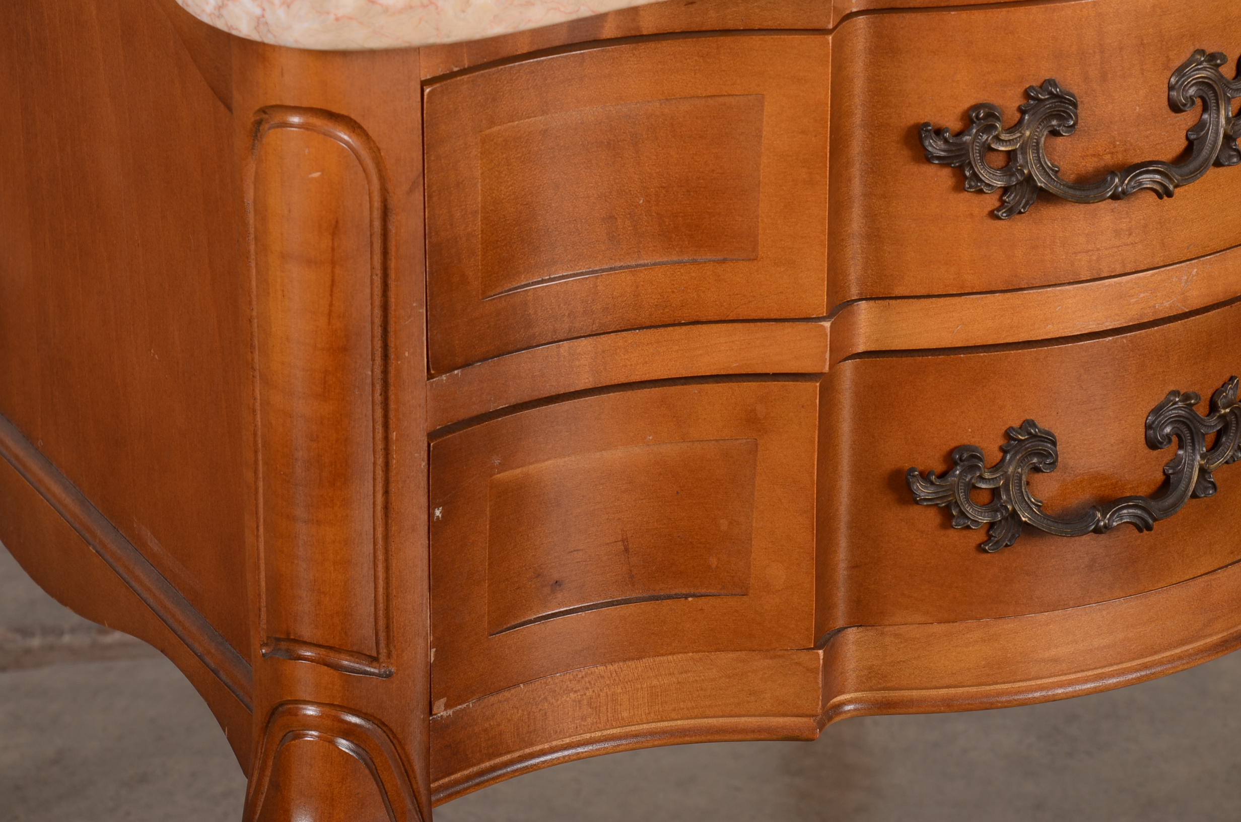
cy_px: 411
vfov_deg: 8.7
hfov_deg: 13.1
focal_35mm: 158
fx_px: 5418
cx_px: 620
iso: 160
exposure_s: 1/160
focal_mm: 105
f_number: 14
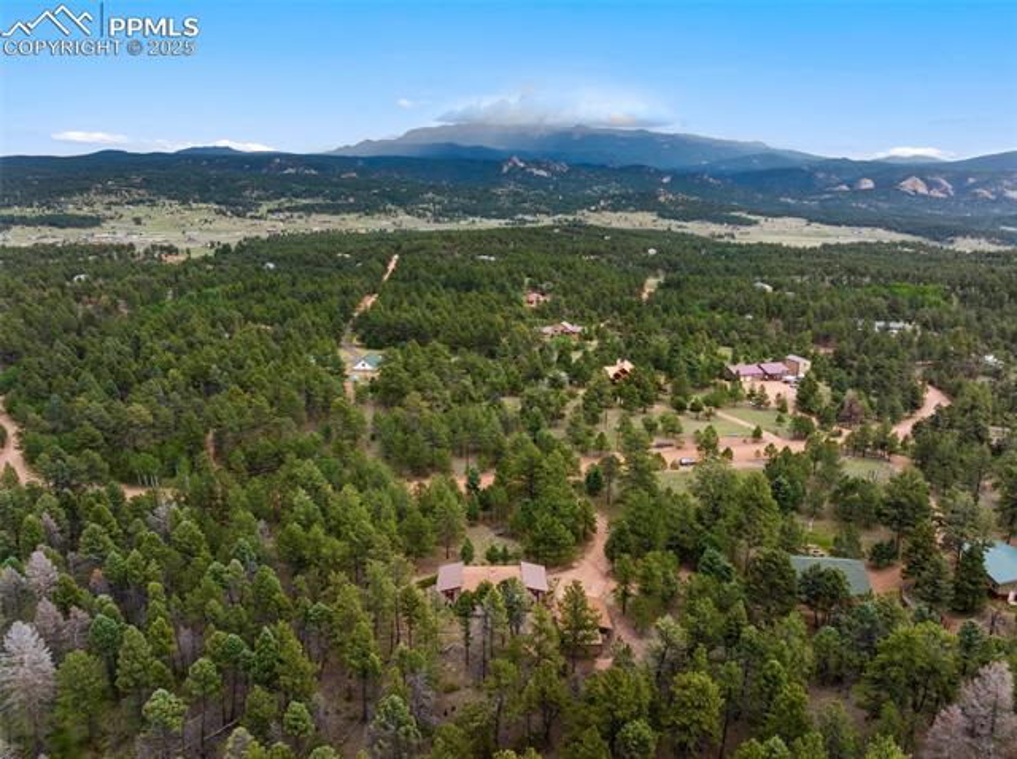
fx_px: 704
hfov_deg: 71.7
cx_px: 508
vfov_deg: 56.7
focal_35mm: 24
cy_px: 380
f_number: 9
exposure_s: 1/15
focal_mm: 12.29
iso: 100
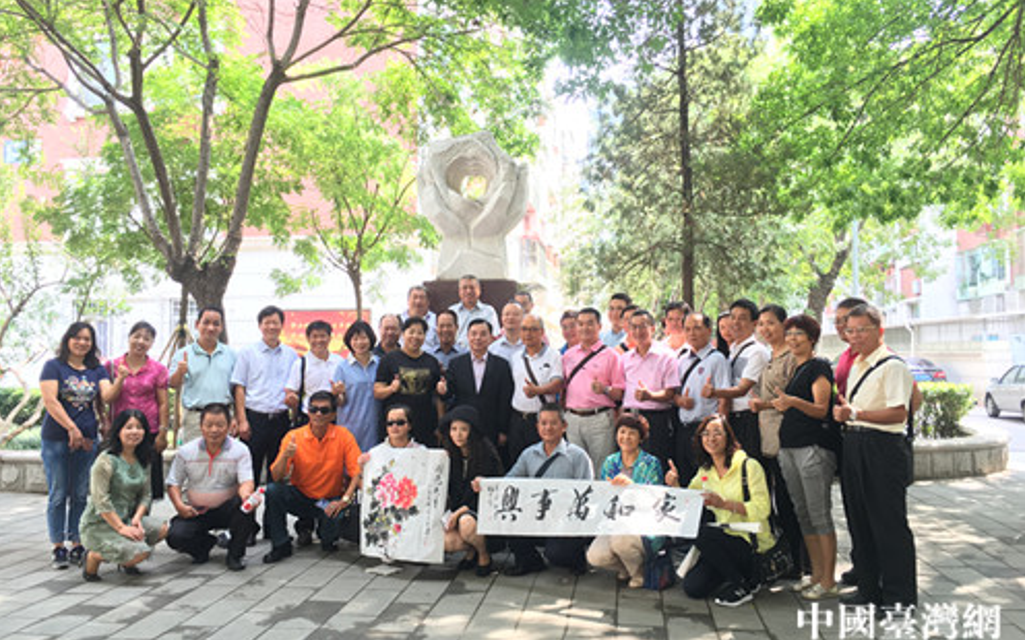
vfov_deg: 40.6
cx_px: 510
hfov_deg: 61.2
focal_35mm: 31
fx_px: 866
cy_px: 302
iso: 32
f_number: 2.2
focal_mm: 4.15
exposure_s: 1/50
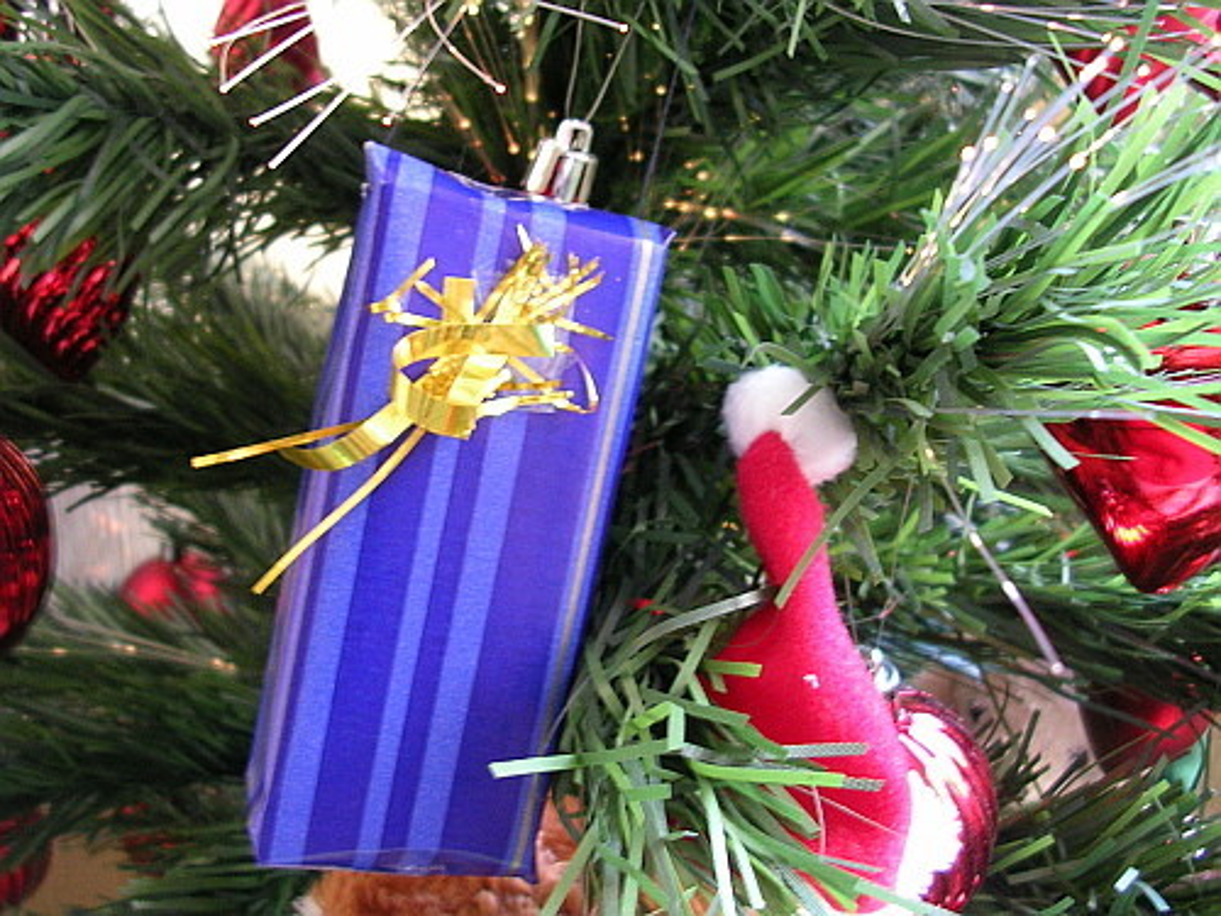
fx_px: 1340
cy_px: 458
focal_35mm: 38
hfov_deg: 49.0
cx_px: 610
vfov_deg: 37.7
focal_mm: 5.8
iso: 104
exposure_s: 1/5.3
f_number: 2.8
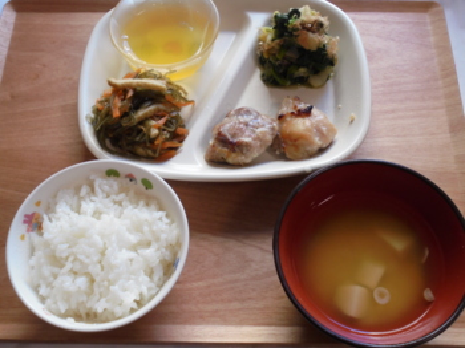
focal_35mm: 43
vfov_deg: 33.6
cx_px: 232
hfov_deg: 43.9
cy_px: 174
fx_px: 577
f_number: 4.5
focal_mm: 7.8
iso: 160
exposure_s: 1/30
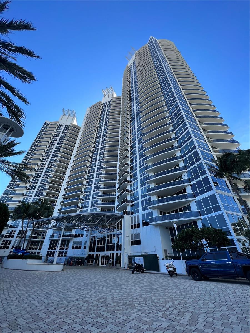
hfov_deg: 89.9
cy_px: 166
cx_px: 125
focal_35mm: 13
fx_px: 125
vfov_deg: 106.2
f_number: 1.8
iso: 32
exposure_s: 1/401
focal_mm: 1.57
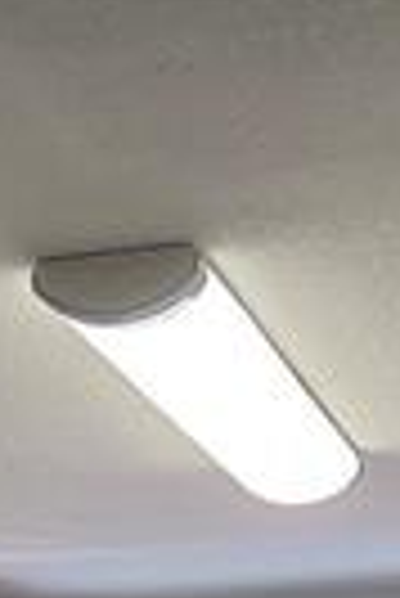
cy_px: 1317
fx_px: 1795
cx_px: 162
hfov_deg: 12.7
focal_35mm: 108
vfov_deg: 14.4
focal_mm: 5.4
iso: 100
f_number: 1.8
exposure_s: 1/120
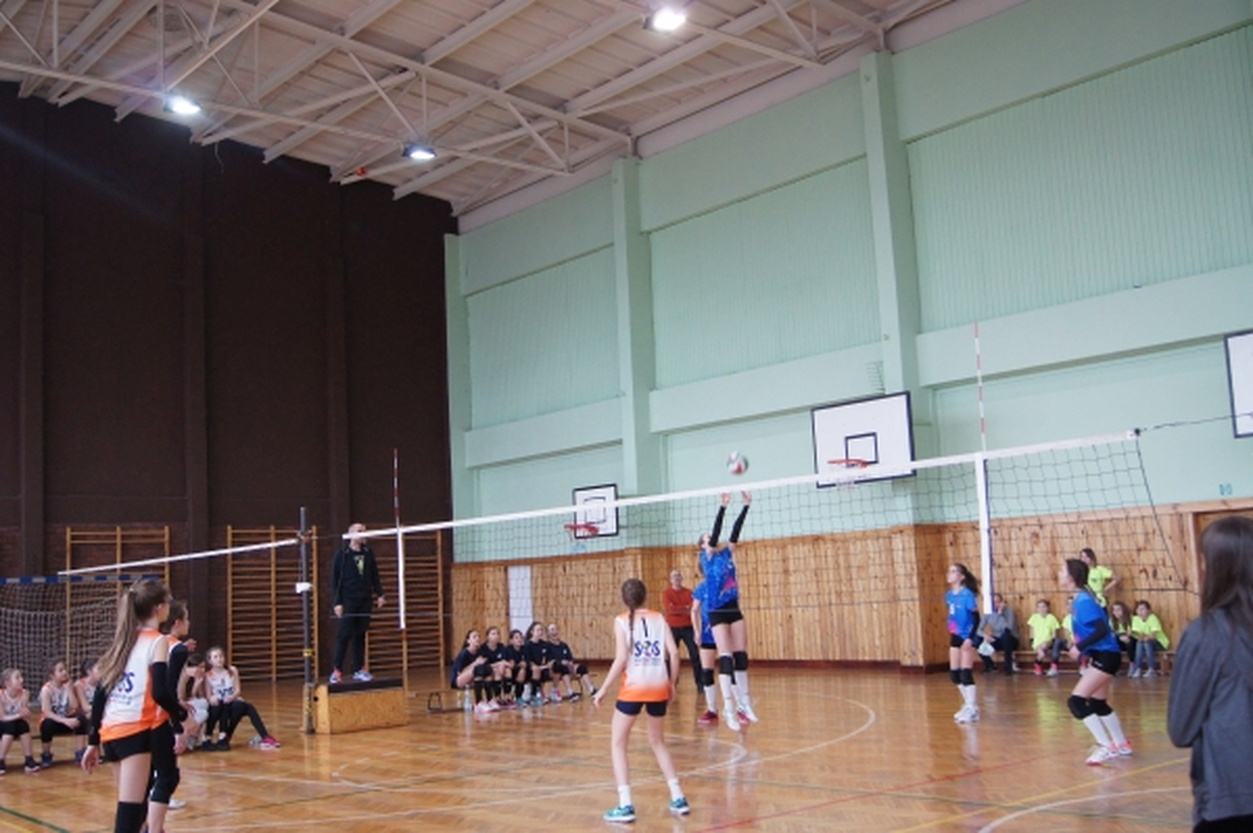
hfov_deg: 53.2
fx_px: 1252
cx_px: 626
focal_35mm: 36
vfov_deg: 36.8
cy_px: 416
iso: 1250
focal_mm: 24
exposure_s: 1/125
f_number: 4
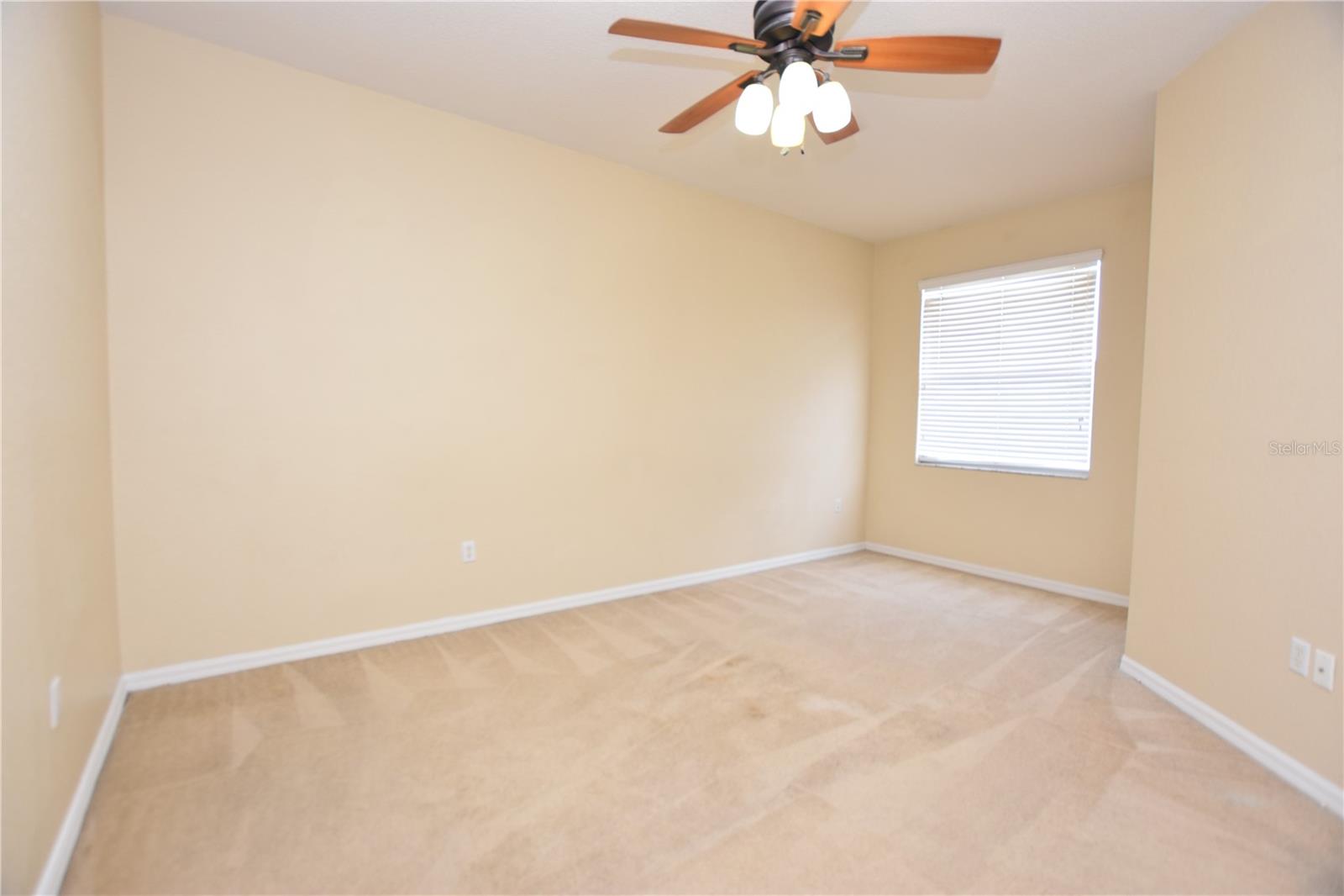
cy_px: 448
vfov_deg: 77.3
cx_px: 672
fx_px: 560
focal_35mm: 15
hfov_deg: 100.4
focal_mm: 10
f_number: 4
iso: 400
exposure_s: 1/60
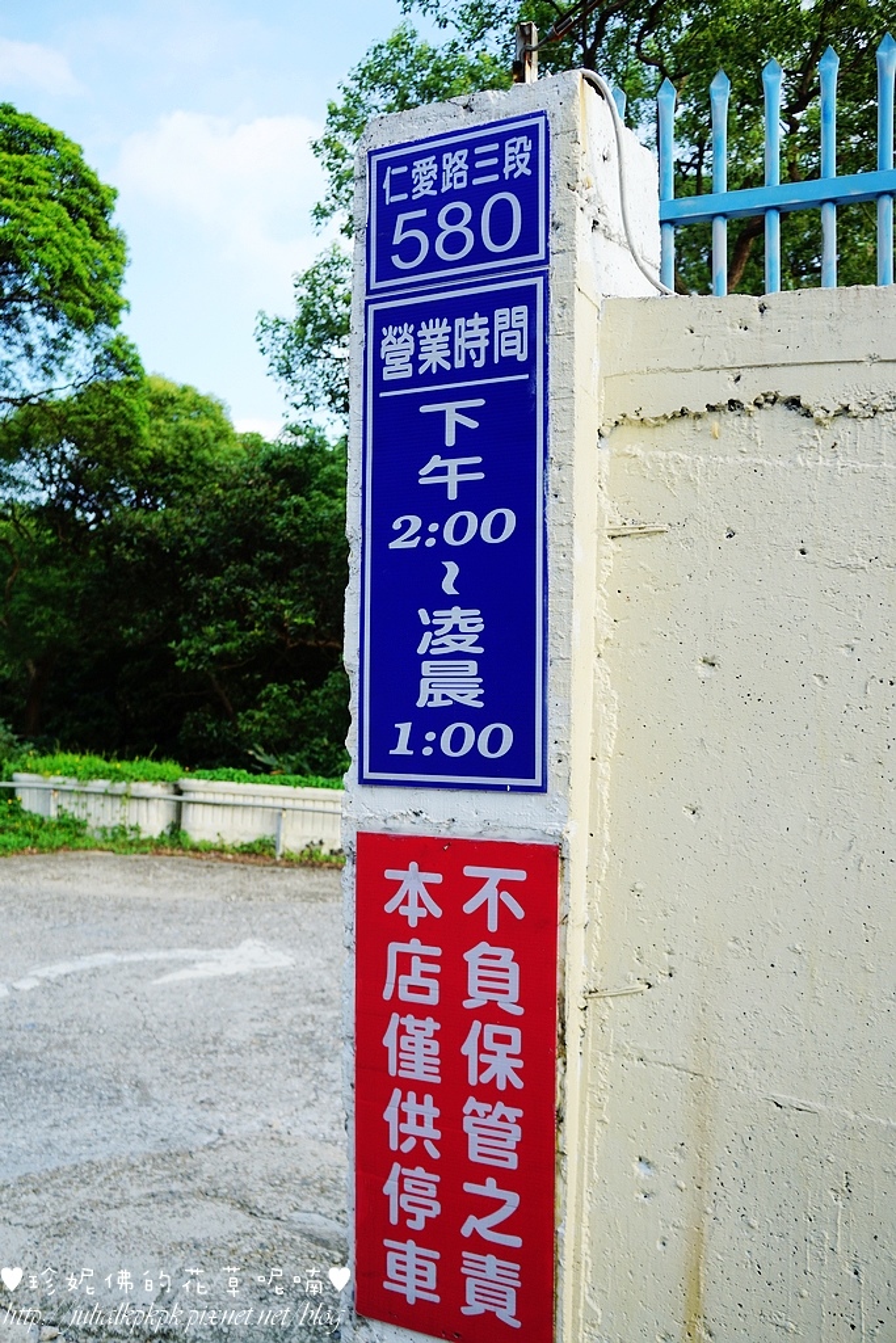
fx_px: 1120
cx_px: 448
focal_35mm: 30
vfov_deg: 61.9
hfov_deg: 43.6
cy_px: 672
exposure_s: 1/320
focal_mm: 20
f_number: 4
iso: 100
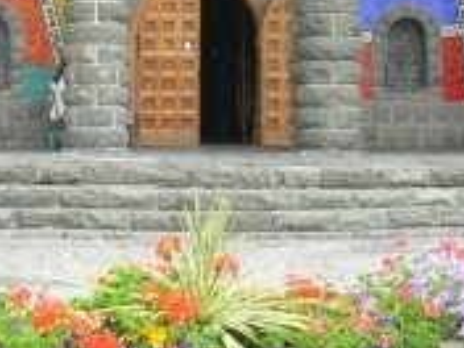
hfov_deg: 16.5
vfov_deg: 11.8
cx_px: 148
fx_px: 1595
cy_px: -208
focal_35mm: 119
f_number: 3.2
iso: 80
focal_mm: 7.5
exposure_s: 1/60
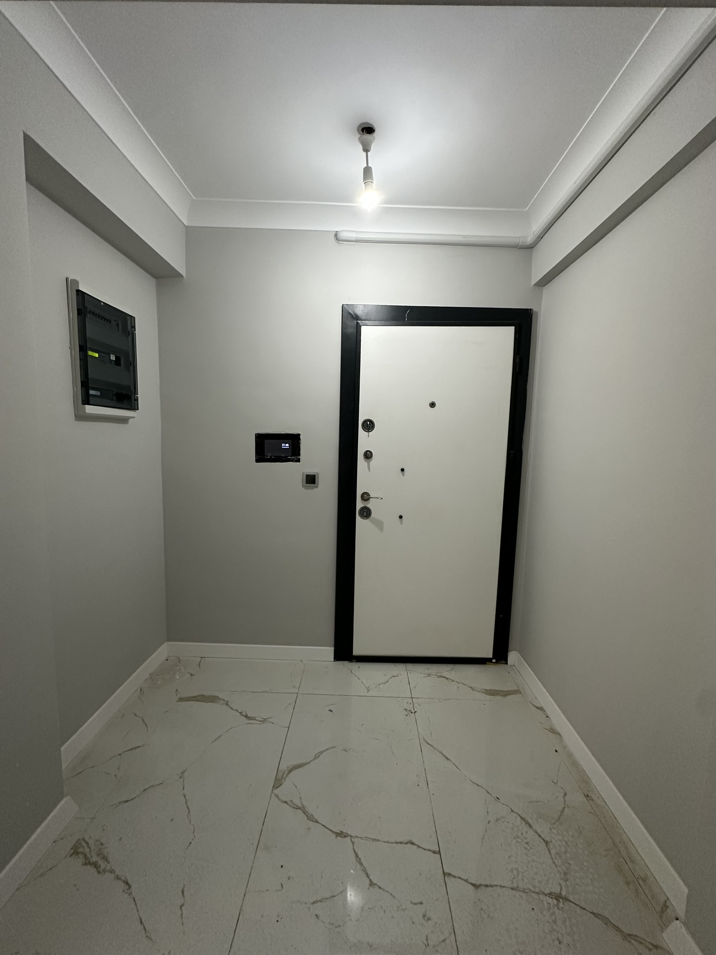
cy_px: 478
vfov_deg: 102.1
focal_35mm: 14
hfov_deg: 85.7
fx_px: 386
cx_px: 358
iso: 250
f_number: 2.2
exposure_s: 1/50
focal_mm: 2.22
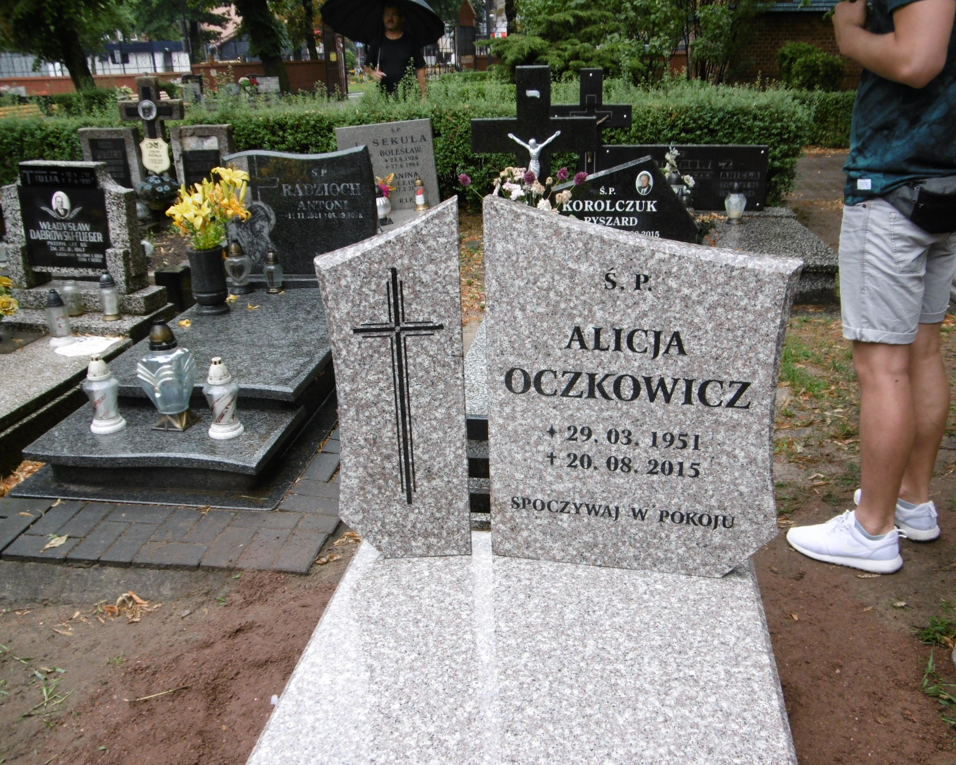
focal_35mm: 34
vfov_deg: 43.4
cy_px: 388
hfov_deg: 52.8
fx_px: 962
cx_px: 495
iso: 100
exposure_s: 1/80
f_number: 3.5
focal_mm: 5.8
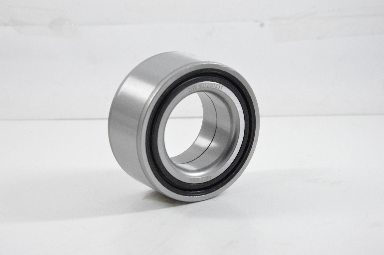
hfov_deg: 17.1
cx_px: 192
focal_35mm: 120
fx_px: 1279
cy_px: 128
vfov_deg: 11.4
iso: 3200
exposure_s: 1/100
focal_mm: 80
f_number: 8
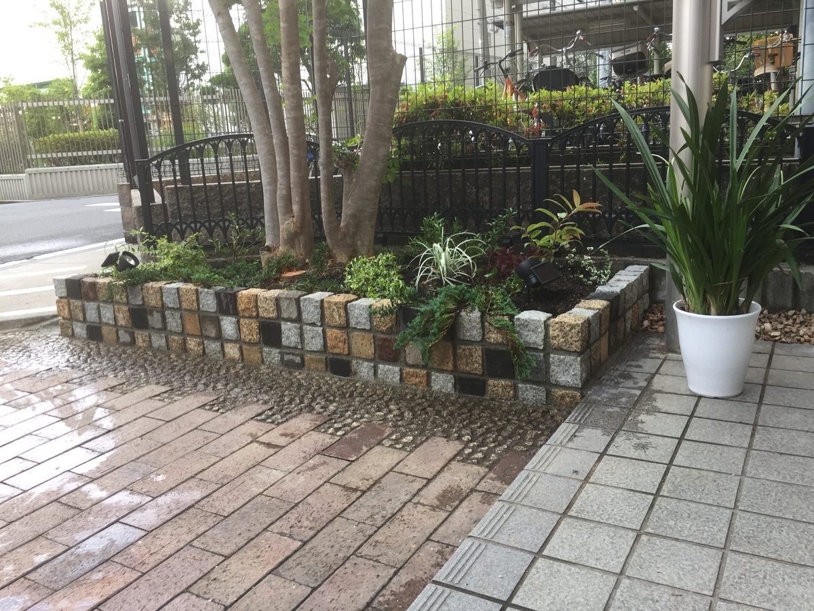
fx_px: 682
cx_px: 407
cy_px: 306
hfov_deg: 61.7
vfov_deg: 48.2
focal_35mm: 29
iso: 40
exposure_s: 1/60
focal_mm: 4.15
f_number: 2.2
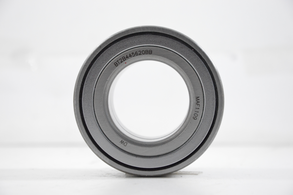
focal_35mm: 158
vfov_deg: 8.7
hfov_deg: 13.1
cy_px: 98
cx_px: 146
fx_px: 1281
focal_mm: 105
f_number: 7.1
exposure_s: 1/100
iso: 3200
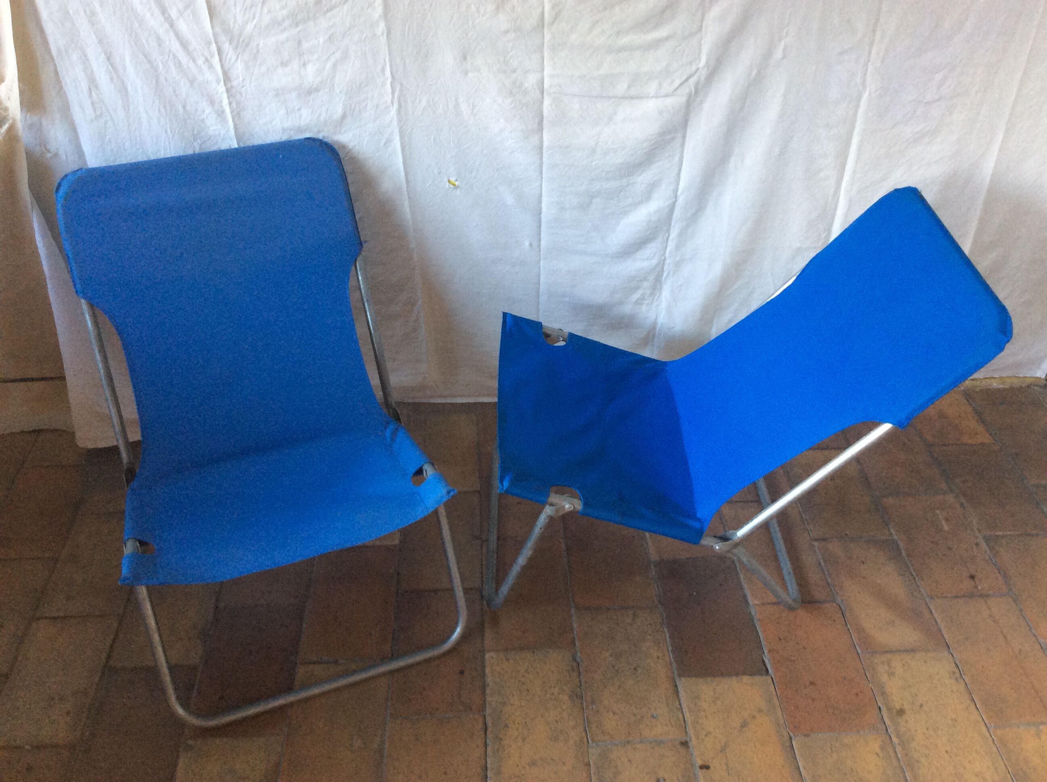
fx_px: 966
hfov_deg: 56.9
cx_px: 524
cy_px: 391
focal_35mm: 32
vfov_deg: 44.1
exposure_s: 1/25
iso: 80
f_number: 2.4
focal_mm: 3.3
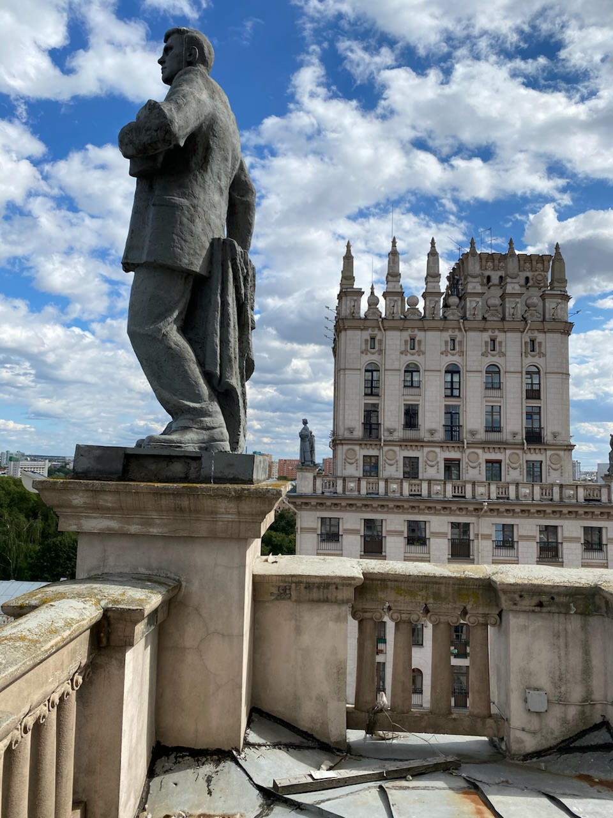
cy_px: 409
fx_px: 614
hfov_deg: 53.1
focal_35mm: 26
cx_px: 306
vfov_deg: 67.3
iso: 32
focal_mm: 4.25
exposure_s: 1/4444
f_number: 1.8
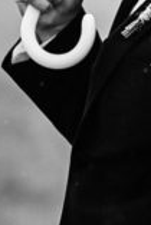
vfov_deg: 3.7
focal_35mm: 554
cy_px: -242
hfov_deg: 2.5
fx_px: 3478
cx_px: 416
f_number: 1.6
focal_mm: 85
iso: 800
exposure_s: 1/1250
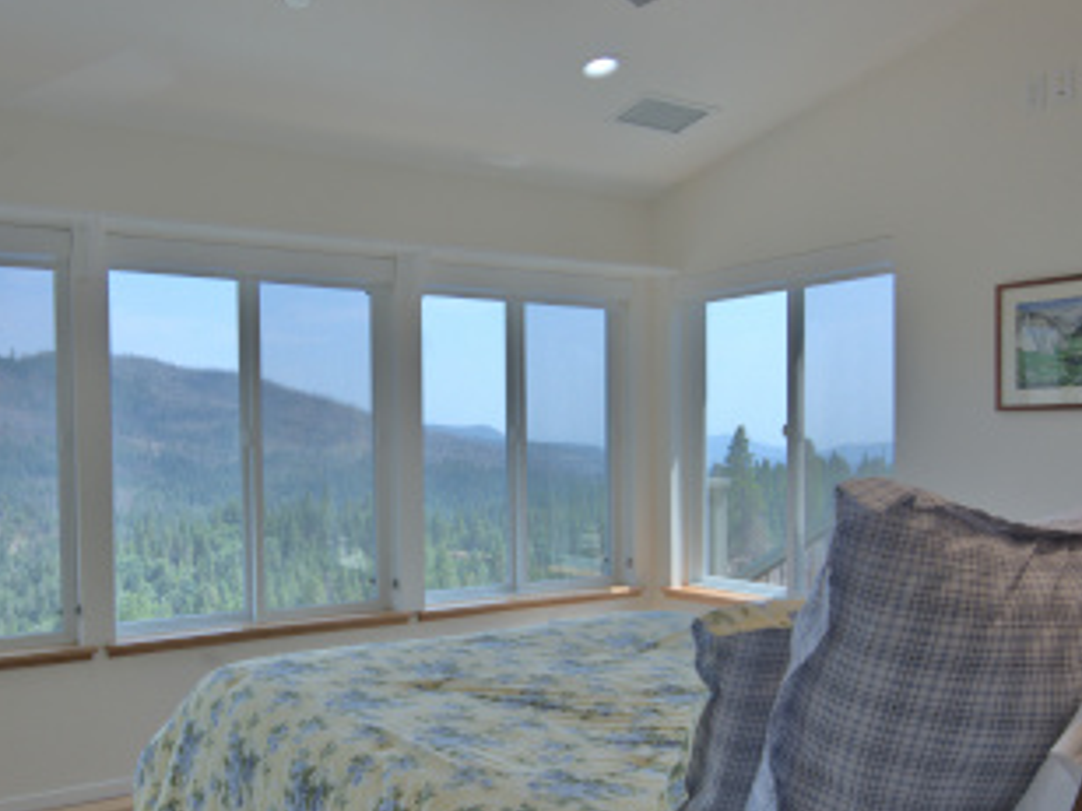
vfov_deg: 43.1
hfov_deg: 55.4
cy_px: 476
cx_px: 437
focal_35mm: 33
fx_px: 1023
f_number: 16
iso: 640
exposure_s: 1/125
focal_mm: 15
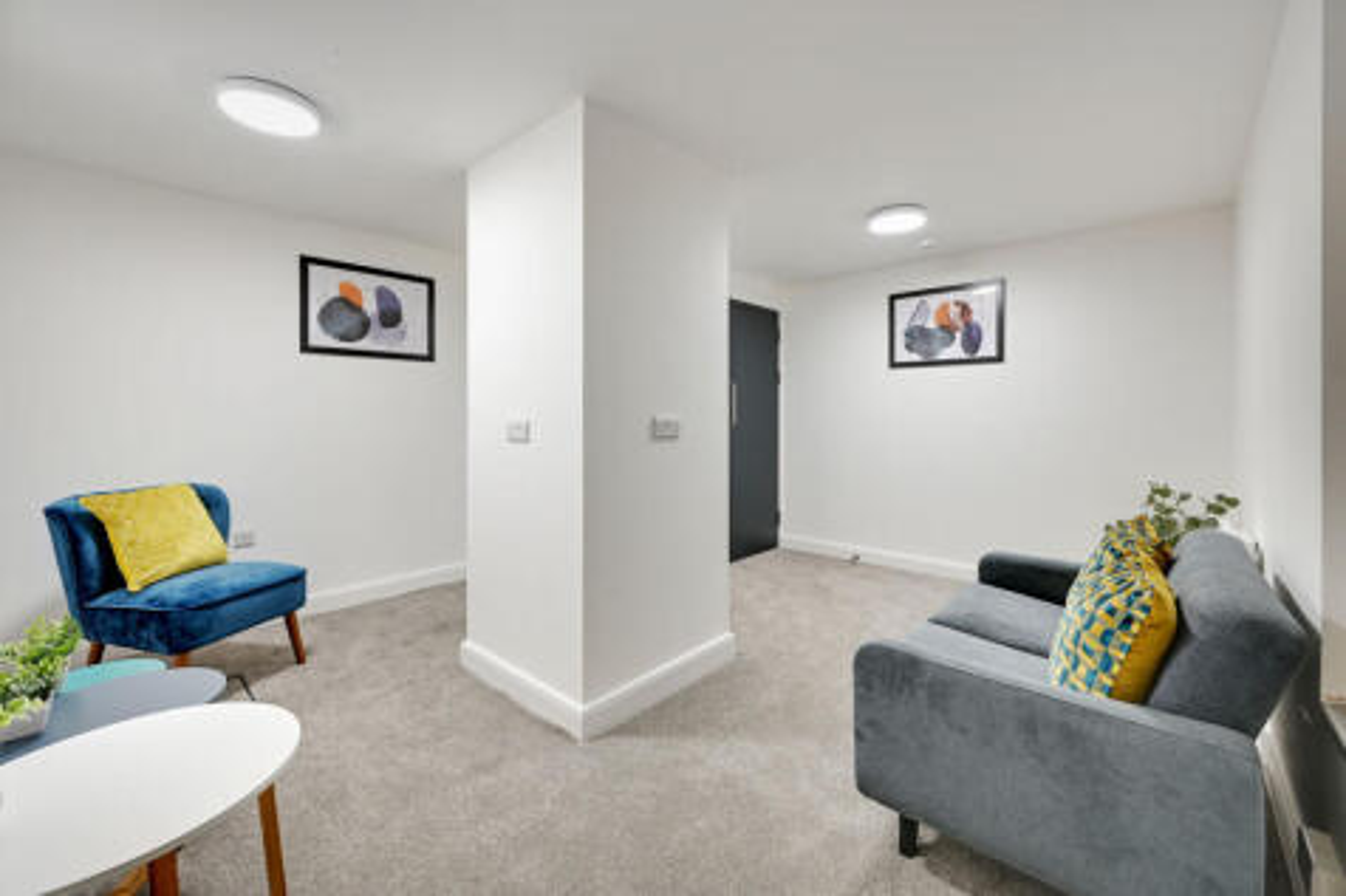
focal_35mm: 14
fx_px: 523
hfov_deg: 104.3
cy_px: 448
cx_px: 673
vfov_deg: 81.2
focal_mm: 14
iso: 200
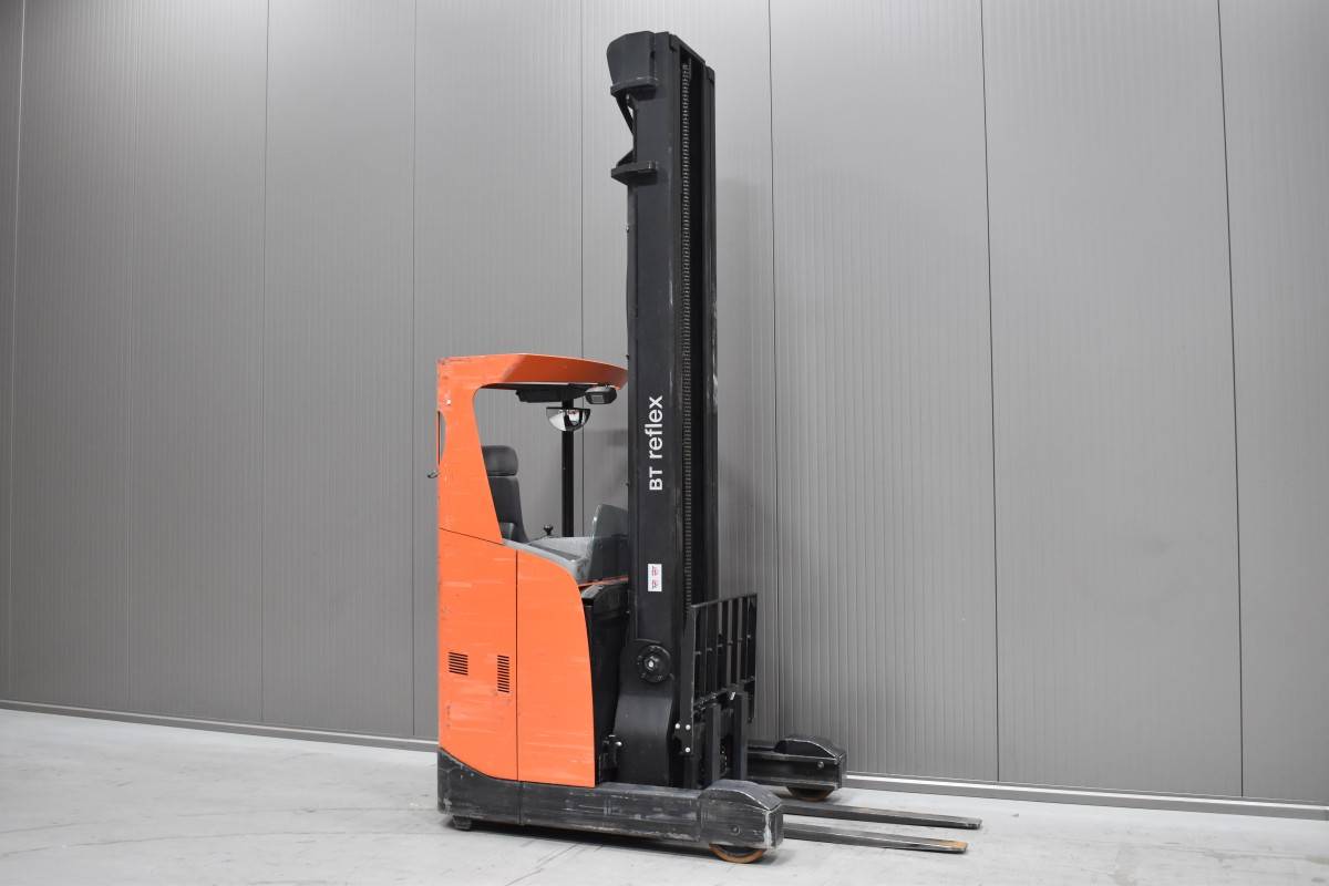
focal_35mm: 33
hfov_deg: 57.2
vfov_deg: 40.0
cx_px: 664
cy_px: 443
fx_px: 1218
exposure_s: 1/40
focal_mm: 22
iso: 1250
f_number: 5
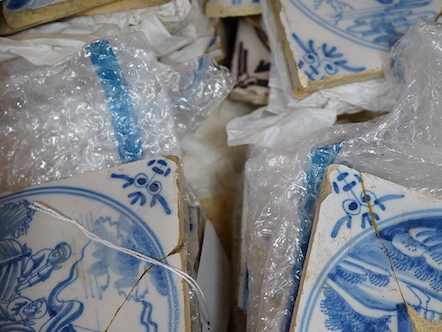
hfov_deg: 22.2
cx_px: 245
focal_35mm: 88
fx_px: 1124
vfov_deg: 16.7
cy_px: 236
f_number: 5.6
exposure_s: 1/125
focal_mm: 30
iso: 1250
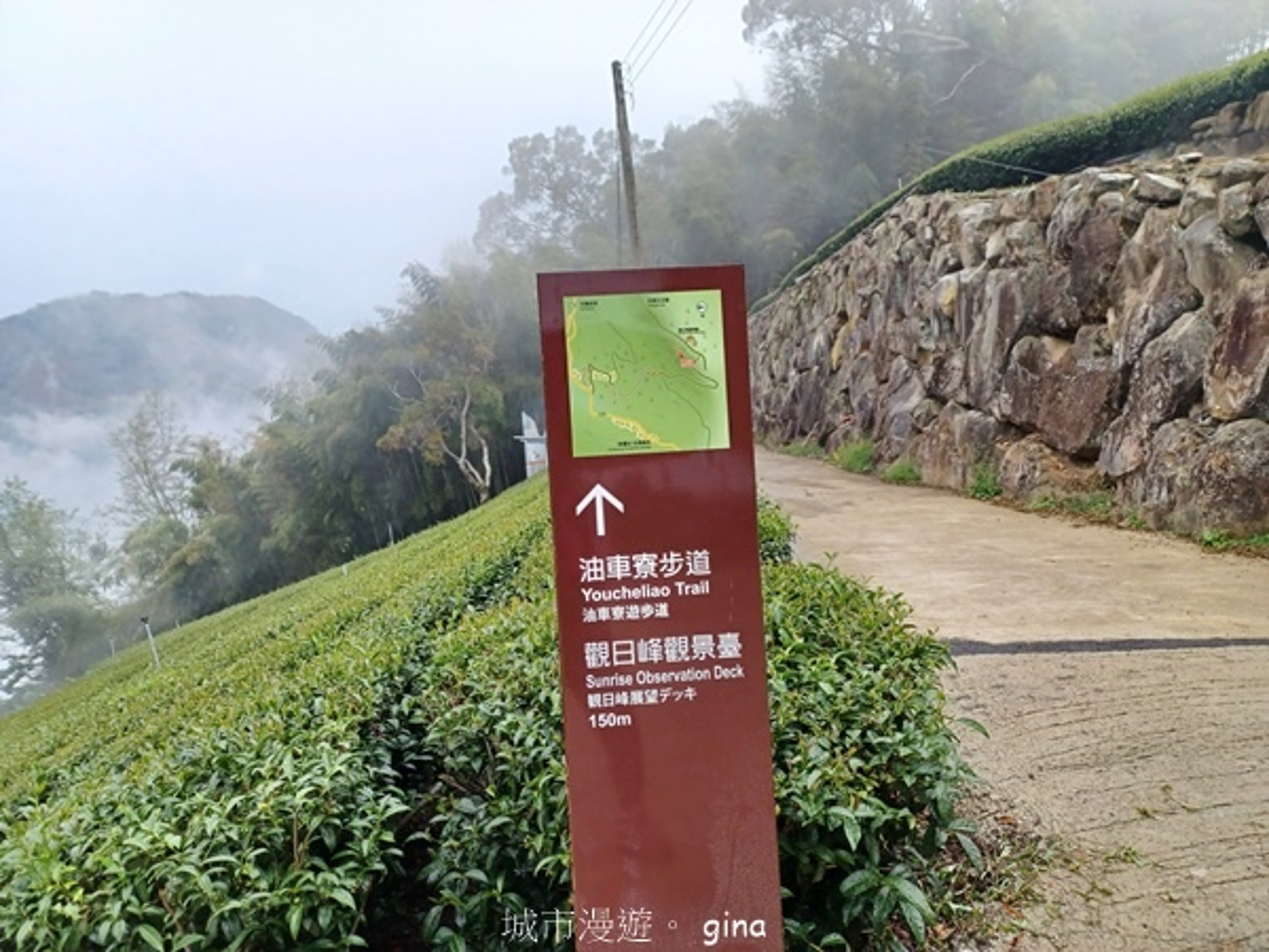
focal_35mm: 25
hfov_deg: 69.4
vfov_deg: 54.9
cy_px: 476
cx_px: 634
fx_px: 916
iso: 32
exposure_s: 1/108
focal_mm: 4.6
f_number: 1.8
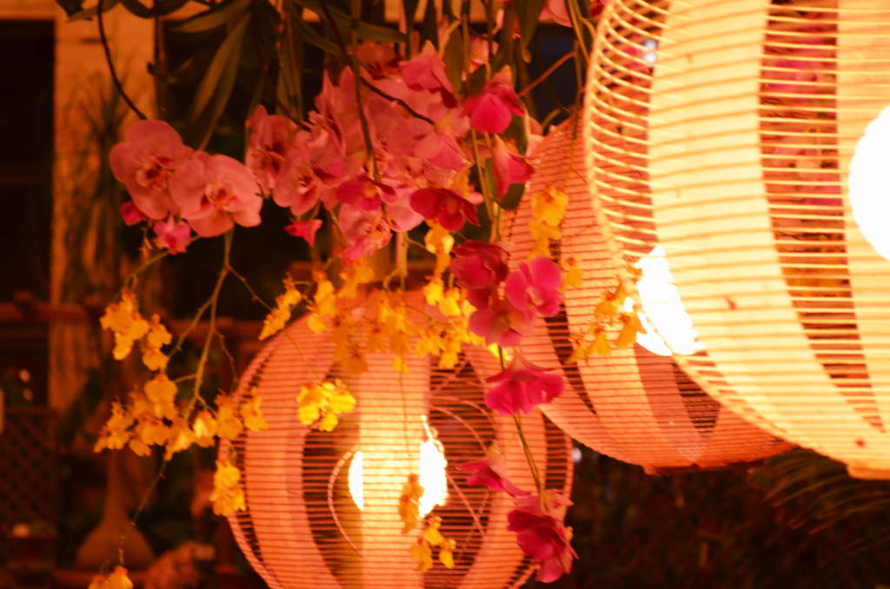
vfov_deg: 18.1
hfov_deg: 27.0
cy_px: 294
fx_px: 1850
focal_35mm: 75
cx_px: 445
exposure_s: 1/40
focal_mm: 50
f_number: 5.6
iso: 800
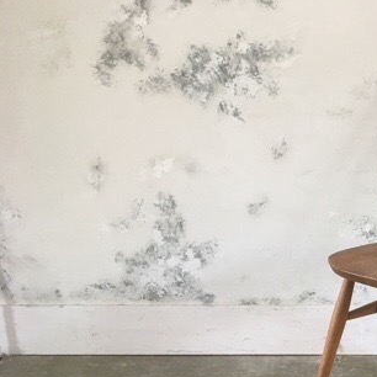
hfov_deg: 27.5
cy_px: 232
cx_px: 416
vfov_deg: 29.9
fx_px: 702
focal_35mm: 57
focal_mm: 4.15
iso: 40
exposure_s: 1/30
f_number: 2.2
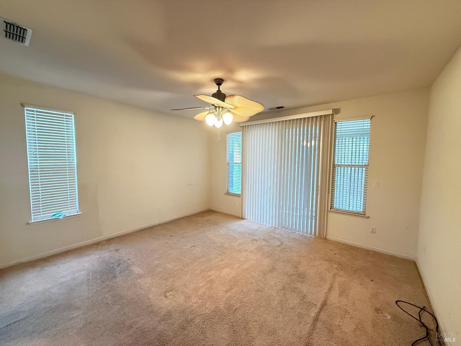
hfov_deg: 102.1
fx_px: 186
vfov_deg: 85.7
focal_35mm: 14
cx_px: 230
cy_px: 173
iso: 640
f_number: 2.2
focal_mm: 2.22
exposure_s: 1/60
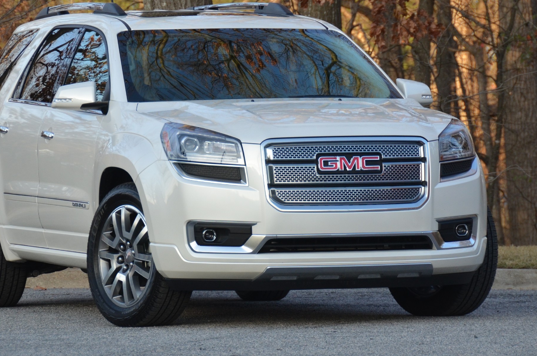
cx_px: 240
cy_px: 134
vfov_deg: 5.1
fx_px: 4004
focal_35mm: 269
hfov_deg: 7.7
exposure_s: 1/640
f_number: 5.6
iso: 800
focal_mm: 130
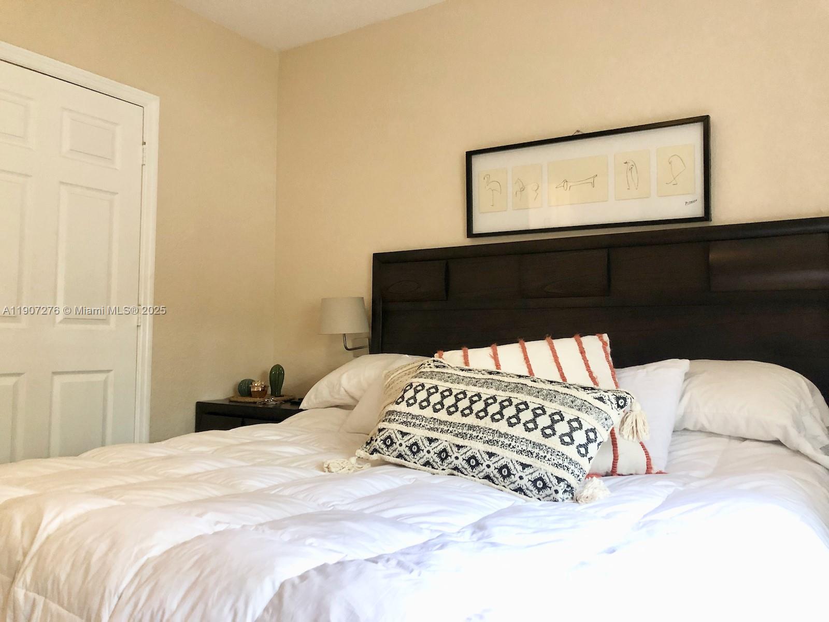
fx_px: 671
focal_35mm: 28
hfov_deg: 63.4
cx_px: 414
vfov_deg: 49.7
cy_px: 311
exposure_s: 1/15
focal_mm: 4
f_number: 1.8
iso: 80
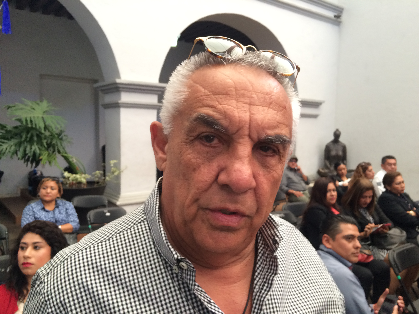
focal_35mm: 29
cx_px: 210
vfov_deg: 48.2
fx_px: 351
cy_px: 157
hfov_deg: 61.7
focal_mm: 4.15
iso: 64
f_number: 2.2
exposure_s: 1/30
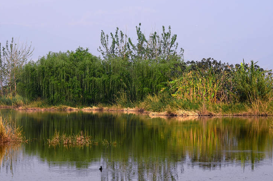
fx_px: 1287
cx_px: 123
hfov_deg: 12.1
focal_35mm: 170
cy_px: 83
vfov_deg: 8.0
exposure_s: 1/160
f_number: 11
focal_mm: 102
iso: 100
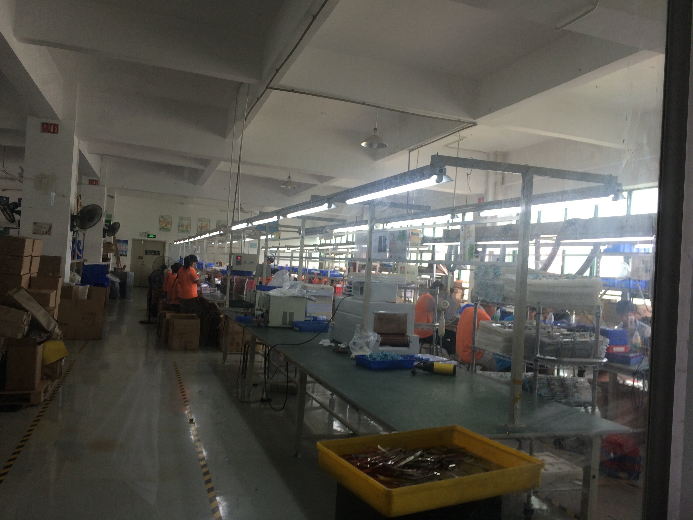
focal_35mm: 29
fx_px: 581
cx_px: 346
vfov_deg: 48.2
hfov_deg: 61.7
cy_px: 260
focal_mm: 4.15
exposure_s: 1/50
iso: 50
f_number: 2.2
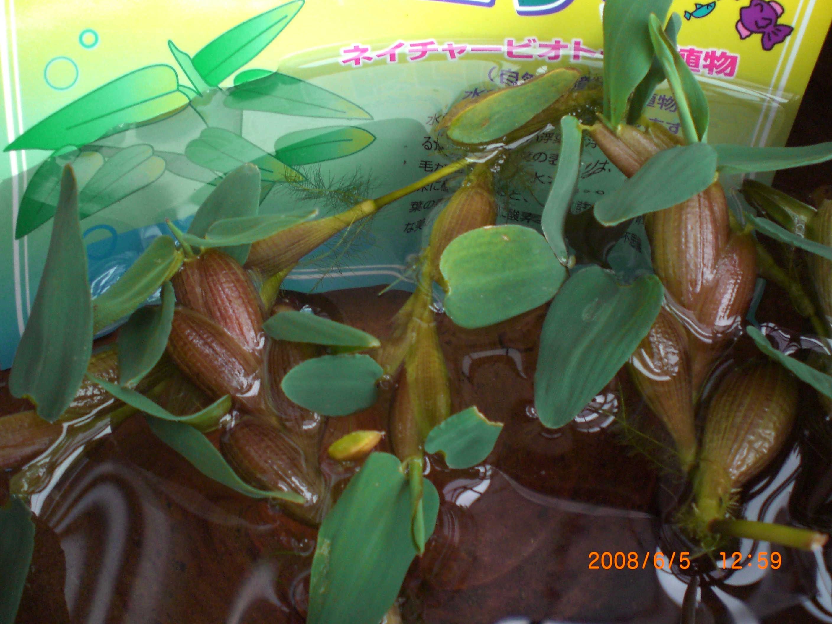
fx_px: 913
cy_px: 312
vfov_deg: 37.7
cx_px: 416
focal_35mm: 38
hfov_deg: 49.0
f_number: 3.1
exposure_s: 1/80
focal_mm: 6.3
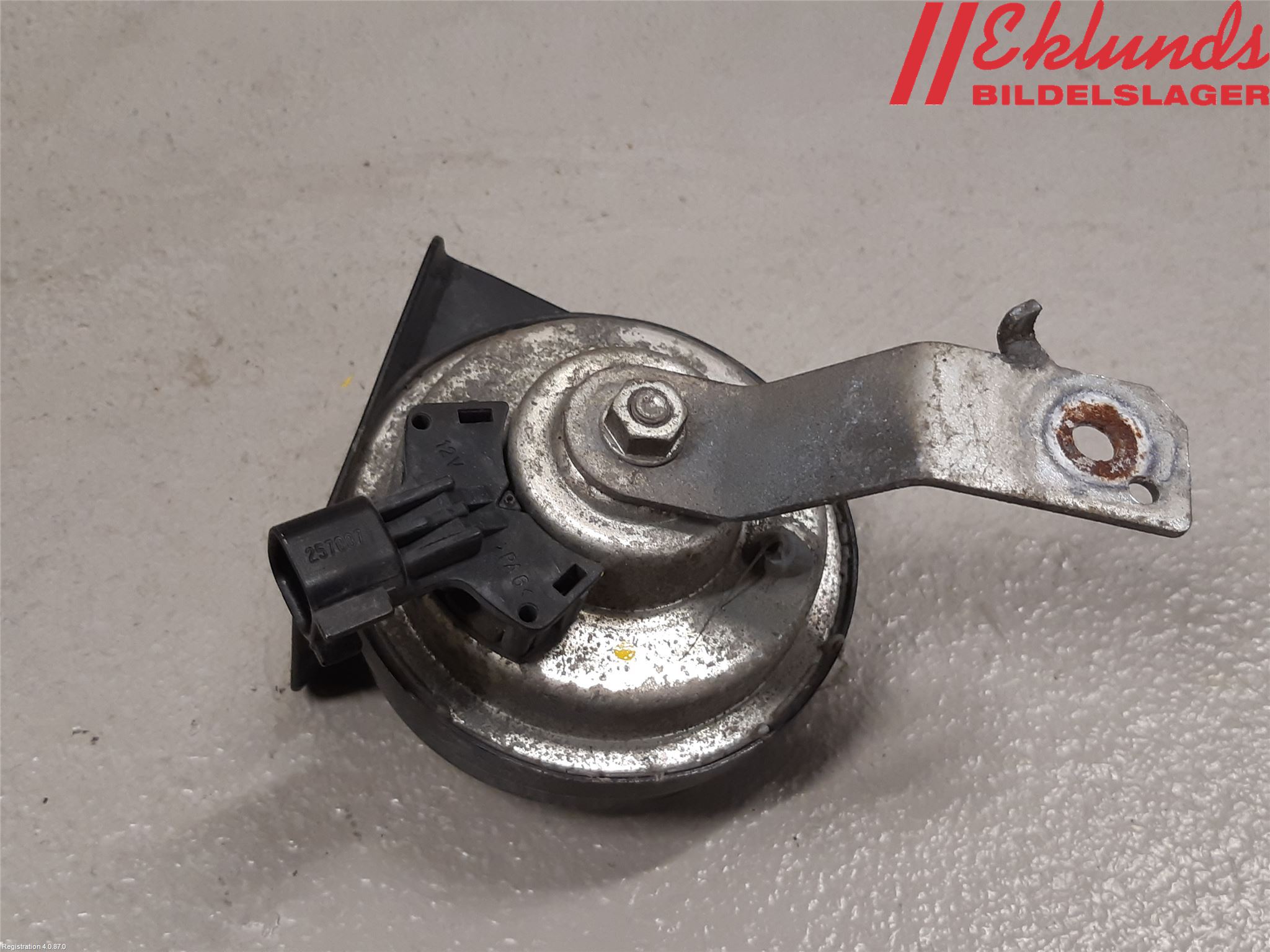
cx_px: 635
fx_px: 954
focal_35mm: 26
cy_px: 476
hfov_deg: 67.3
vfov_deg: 53.1
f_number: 1.7
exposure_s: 1/50
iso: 100
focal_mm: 3.93
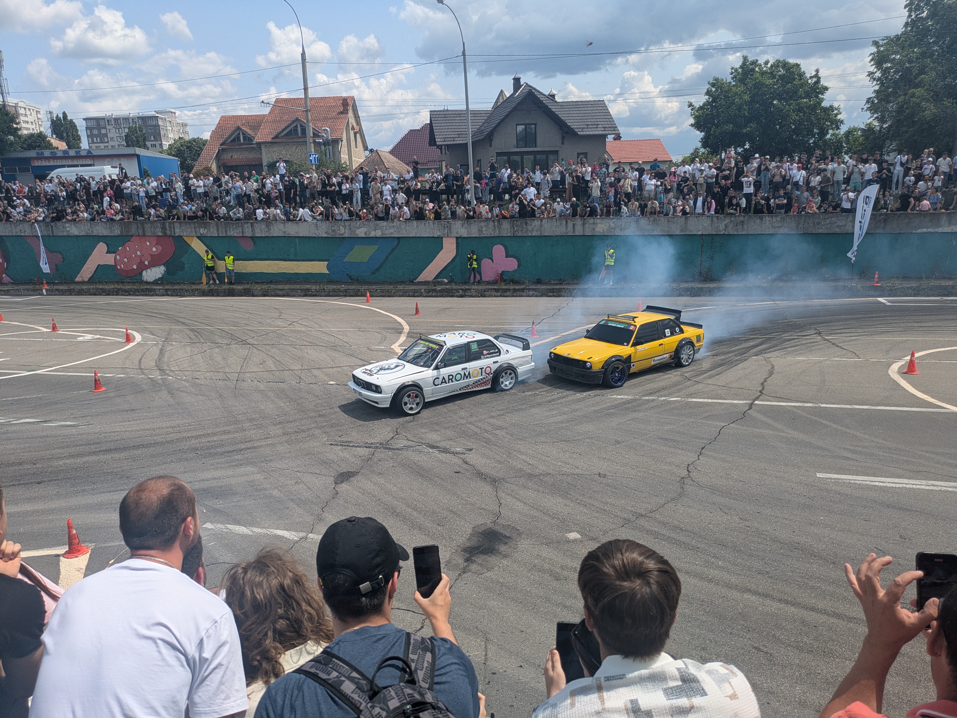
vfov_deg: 54.9
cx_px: 478
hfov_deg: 69.4
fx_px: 691
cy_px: 359
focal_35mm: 25
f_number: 1.89
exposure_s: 1/2222
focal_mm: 5.43
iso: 45
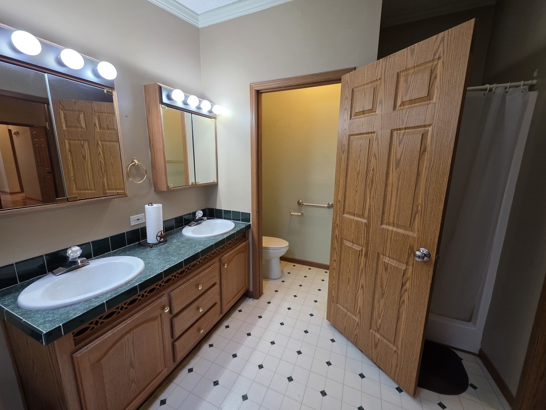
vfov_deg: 89.9
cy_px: 205
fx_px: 205
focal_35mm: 13
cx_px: 273
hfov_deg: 106.2
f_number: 1.9
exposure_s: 1/60
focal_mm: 2.2
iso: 160
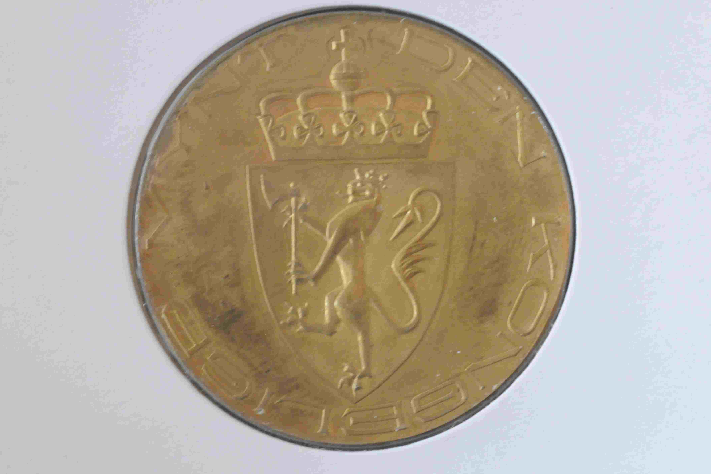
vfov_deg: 12.9
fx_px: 2093
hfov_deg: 19.3
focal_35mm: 106
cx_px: 353
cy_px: 236
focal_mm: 70
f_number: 20
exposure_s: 1/5
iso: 3200
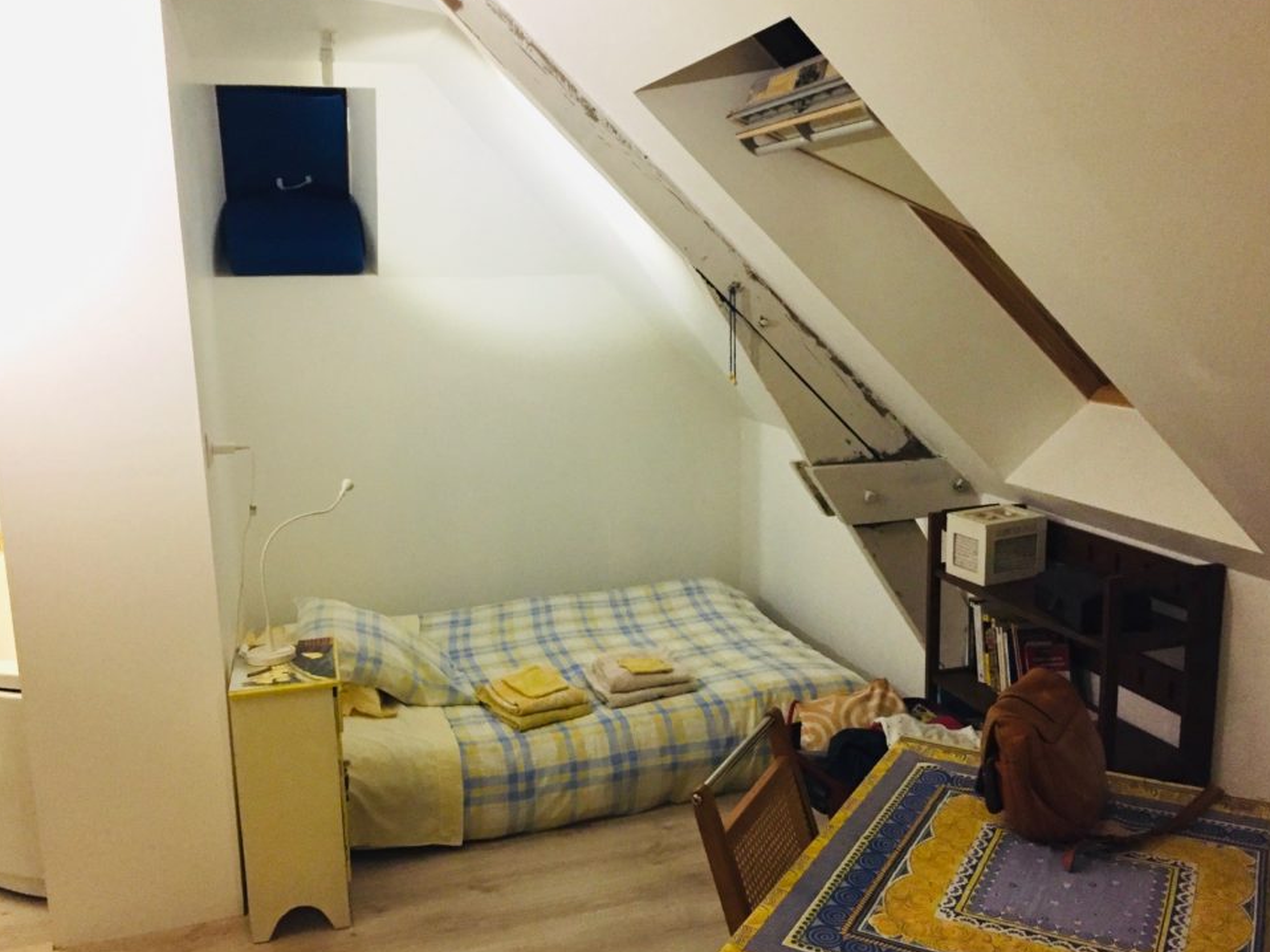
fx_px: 1137
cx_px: 630
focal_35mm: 31
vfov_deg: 45.4
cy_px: 489
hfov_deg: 58.4
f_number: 2.2
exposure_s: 1/25
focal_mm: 4.15
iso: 250
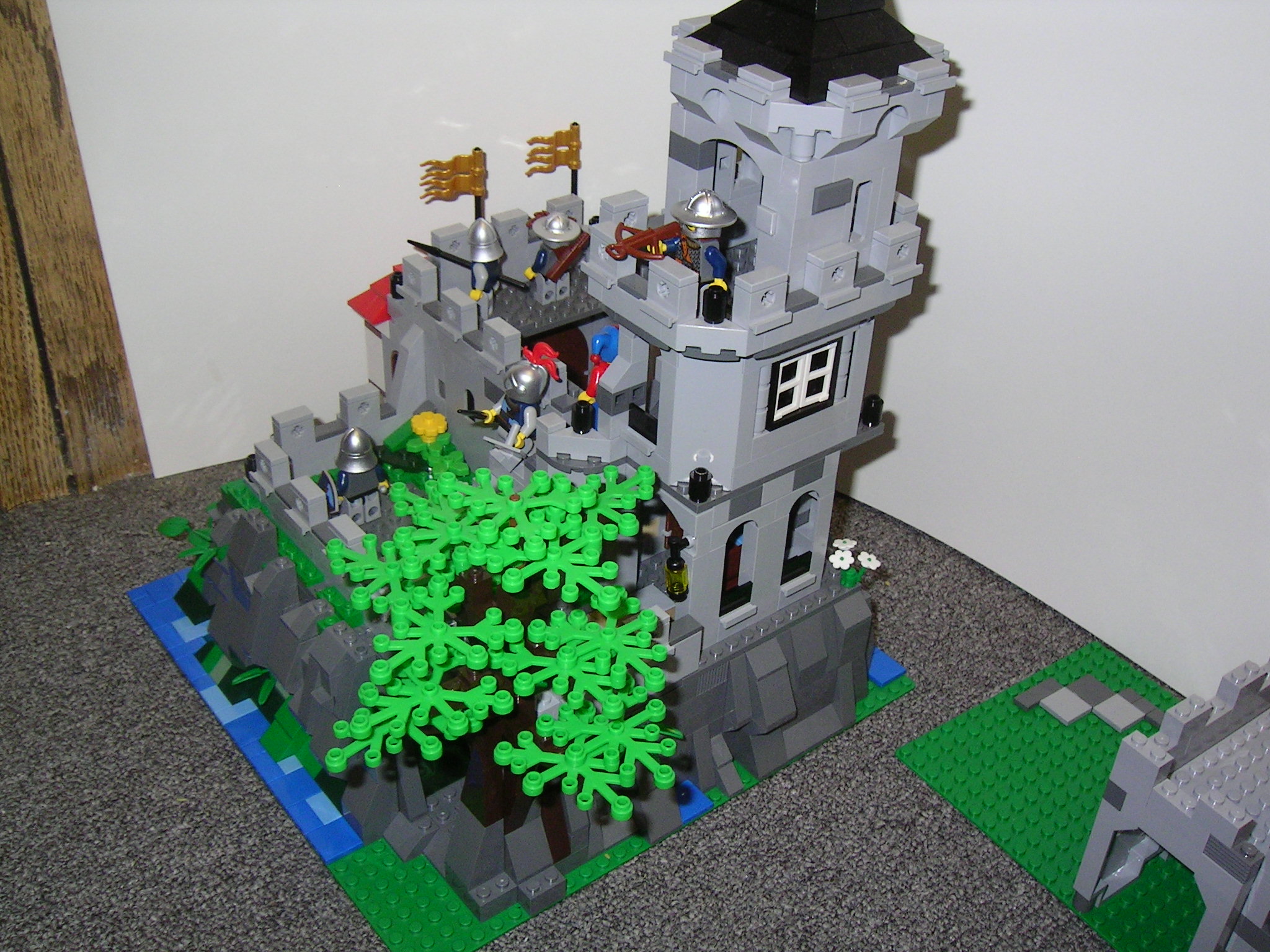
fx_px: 1321
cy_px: 476
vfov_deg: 39.7
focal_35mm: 36
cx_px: 635
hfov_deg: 51.4
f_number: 4.8
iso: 100
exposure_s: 1/30
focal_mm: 5.6
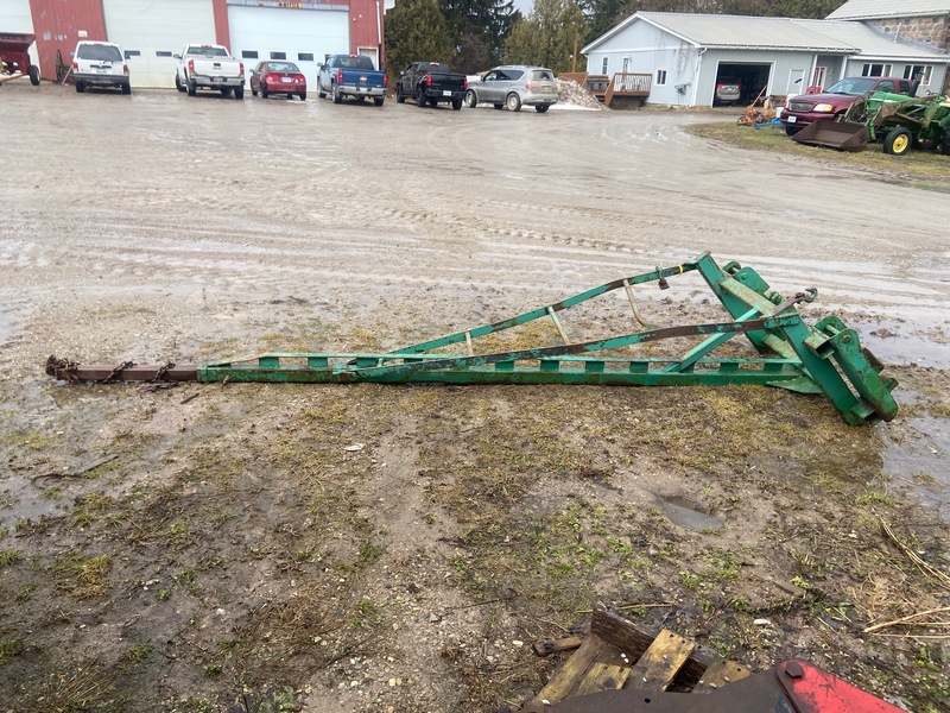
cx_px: 475
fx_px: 714
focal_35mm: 26
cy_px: 356
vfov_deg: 53.1
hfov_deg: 67.3
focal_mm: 4.25
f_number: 1.8
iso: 32
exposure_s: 1/877
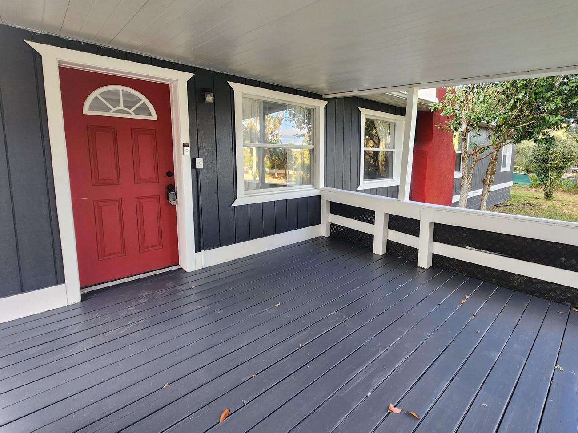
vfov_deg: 77.8
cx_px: 327
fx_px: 267
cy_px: 191
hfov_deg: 94.0
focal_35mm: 16
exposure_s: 1/60
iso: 100
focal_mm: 2.2
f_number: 2.2
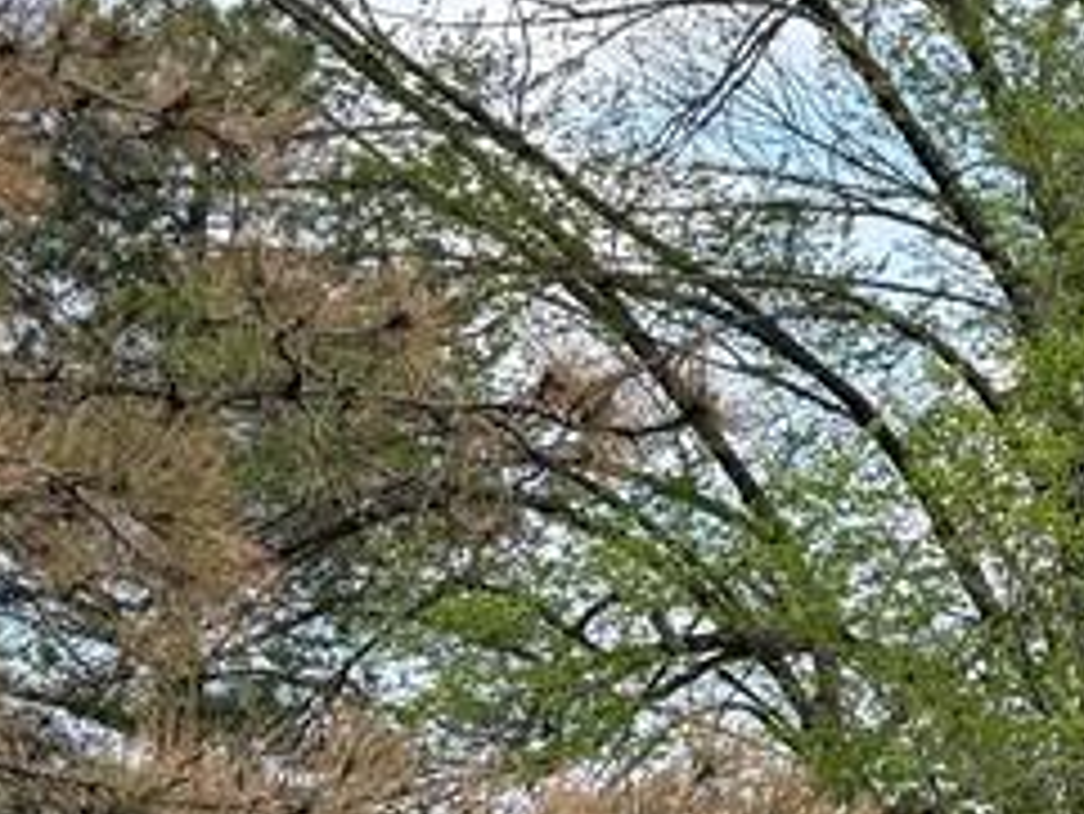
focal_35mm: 102
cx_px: 1196
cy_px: 971
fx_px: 3196
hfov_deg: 18.5
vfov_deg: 14.1
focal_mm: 6.76
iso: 100
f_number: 1.78
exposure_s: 1/1385
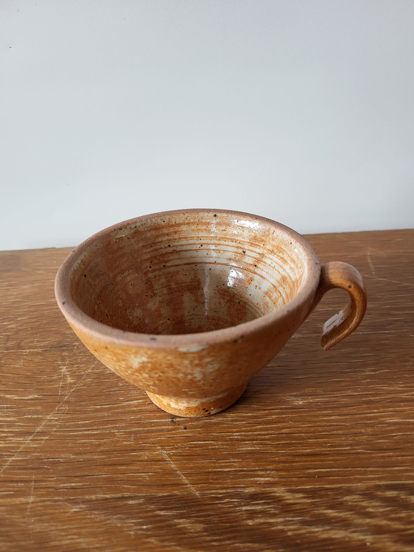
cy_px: 276
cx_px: 207
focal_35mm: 26
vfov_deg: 67.3
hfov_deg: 53.1
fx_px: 415
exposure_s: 1/100
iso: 100
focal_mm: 5.4
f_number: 1.8
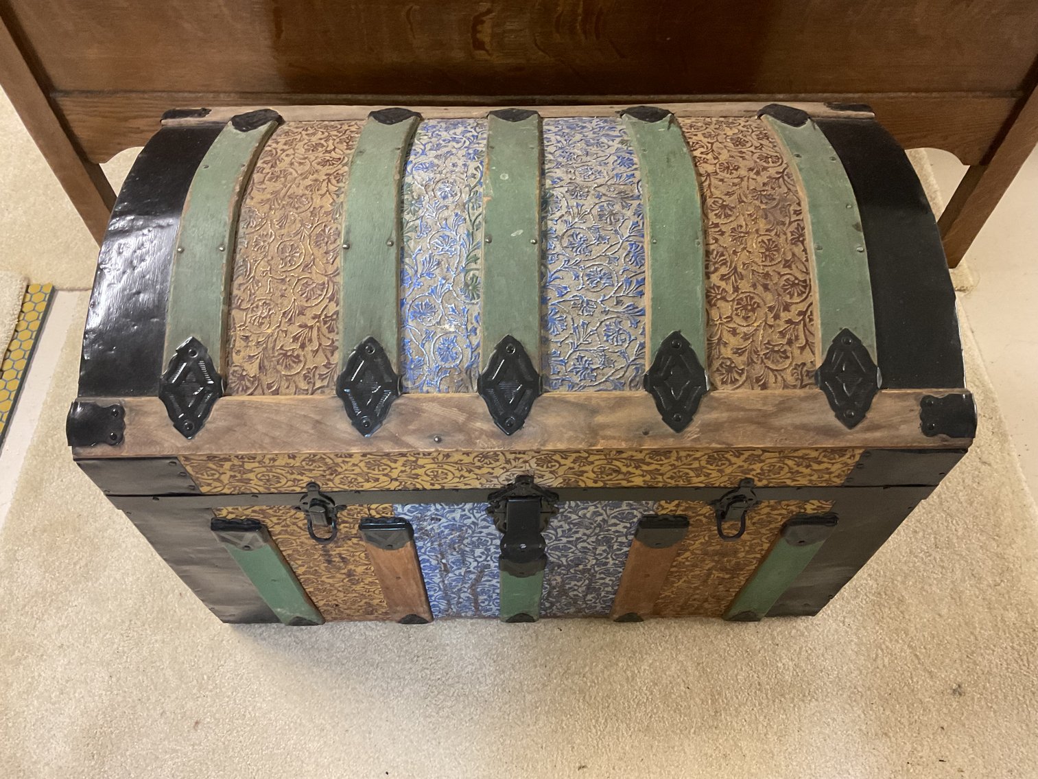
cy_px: 390
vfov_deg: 48.2
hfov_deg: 61.7
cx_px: 519
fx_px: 870
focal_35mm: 29
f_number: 1.8
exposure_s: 1/30
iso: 250
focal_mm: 3
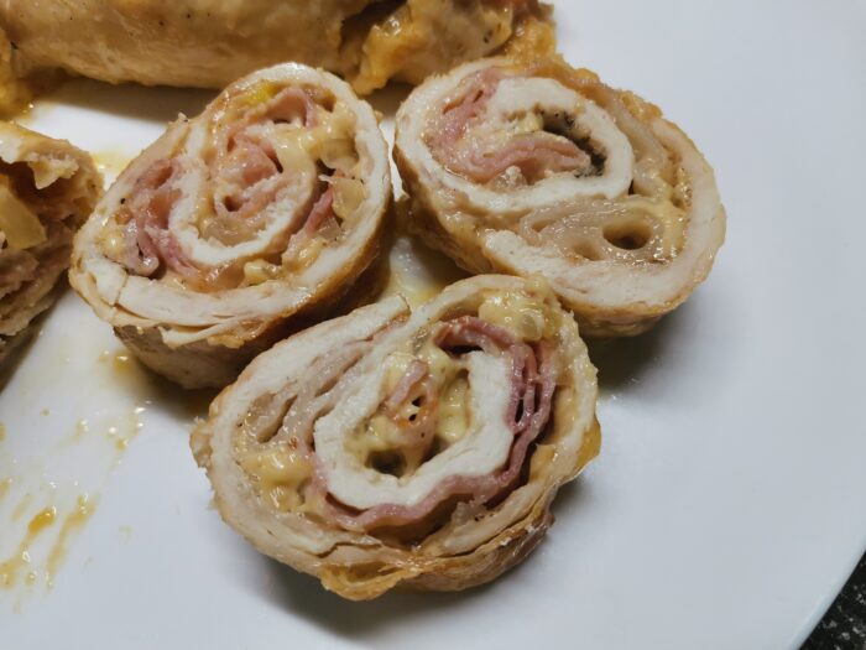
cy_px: 325
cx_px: 433
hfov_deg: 67.3
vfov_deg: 53.1
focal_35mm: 26
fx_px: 650
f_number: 1.8
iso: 80
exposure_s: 1/180
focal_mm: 4.75
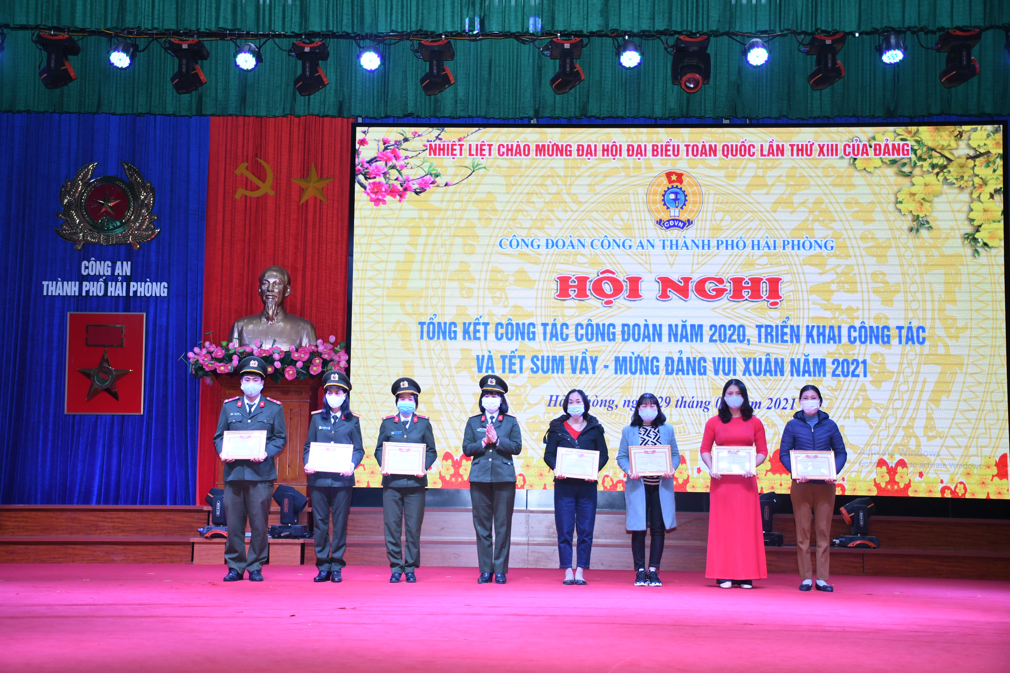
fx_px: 1347
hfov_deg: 41.1
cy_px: 336
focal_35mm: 48
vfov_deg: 28.1
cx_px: 505
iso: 800
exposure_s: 1/200
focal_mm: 32
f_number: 4
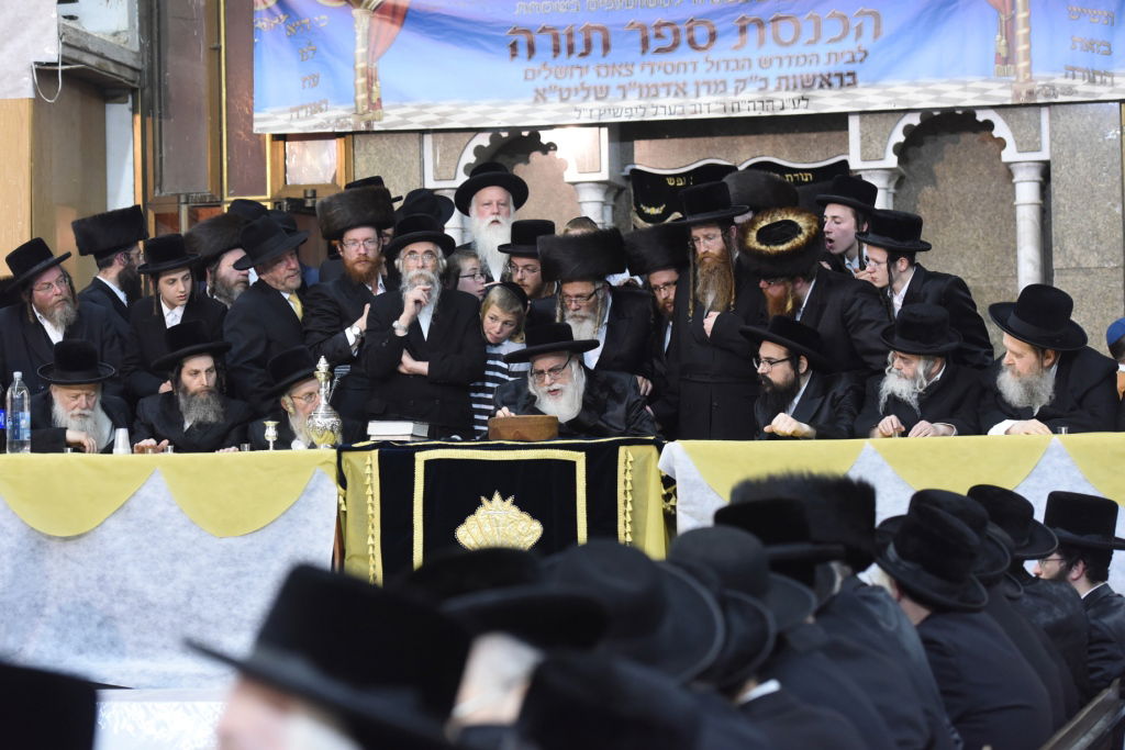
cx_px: 562
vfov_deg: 15.9
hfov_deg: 23.6
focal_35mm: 86
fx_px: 2688
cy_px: 375
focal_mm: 86
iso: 3200
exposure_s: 1/100
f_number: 3.5
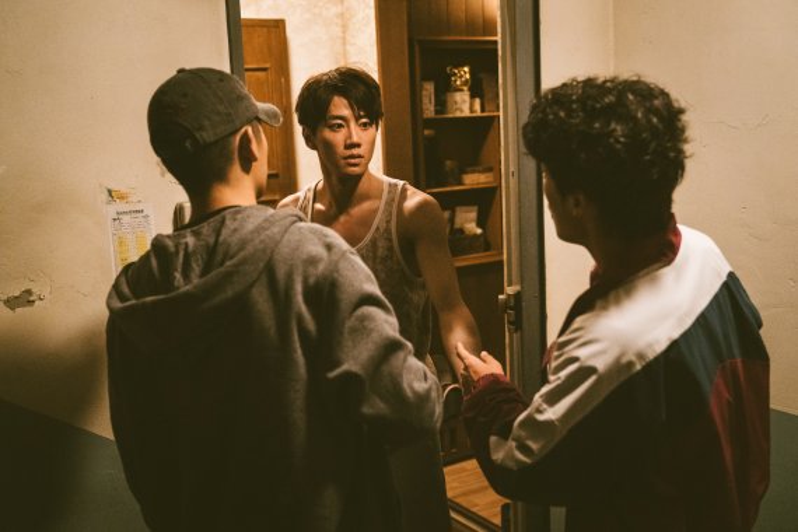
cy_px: 266
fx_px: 887
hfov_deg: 48.5
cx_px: 399
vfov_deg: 33.4
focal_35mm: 40
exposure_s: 1/160
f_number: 2.8
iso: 10000
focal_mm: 40
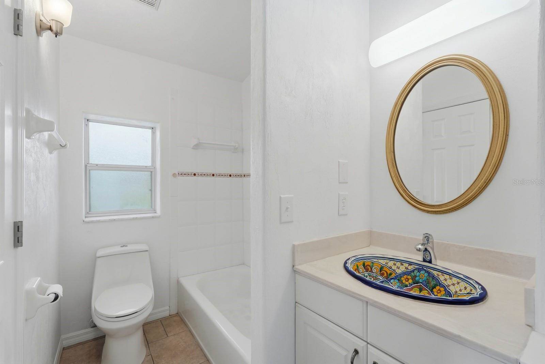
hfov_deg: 96.7
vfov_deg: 73.8
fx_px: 242
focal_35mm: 16
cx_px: 272
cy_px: 182
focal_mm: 16
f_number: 8
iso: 2500
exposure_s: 1/4000
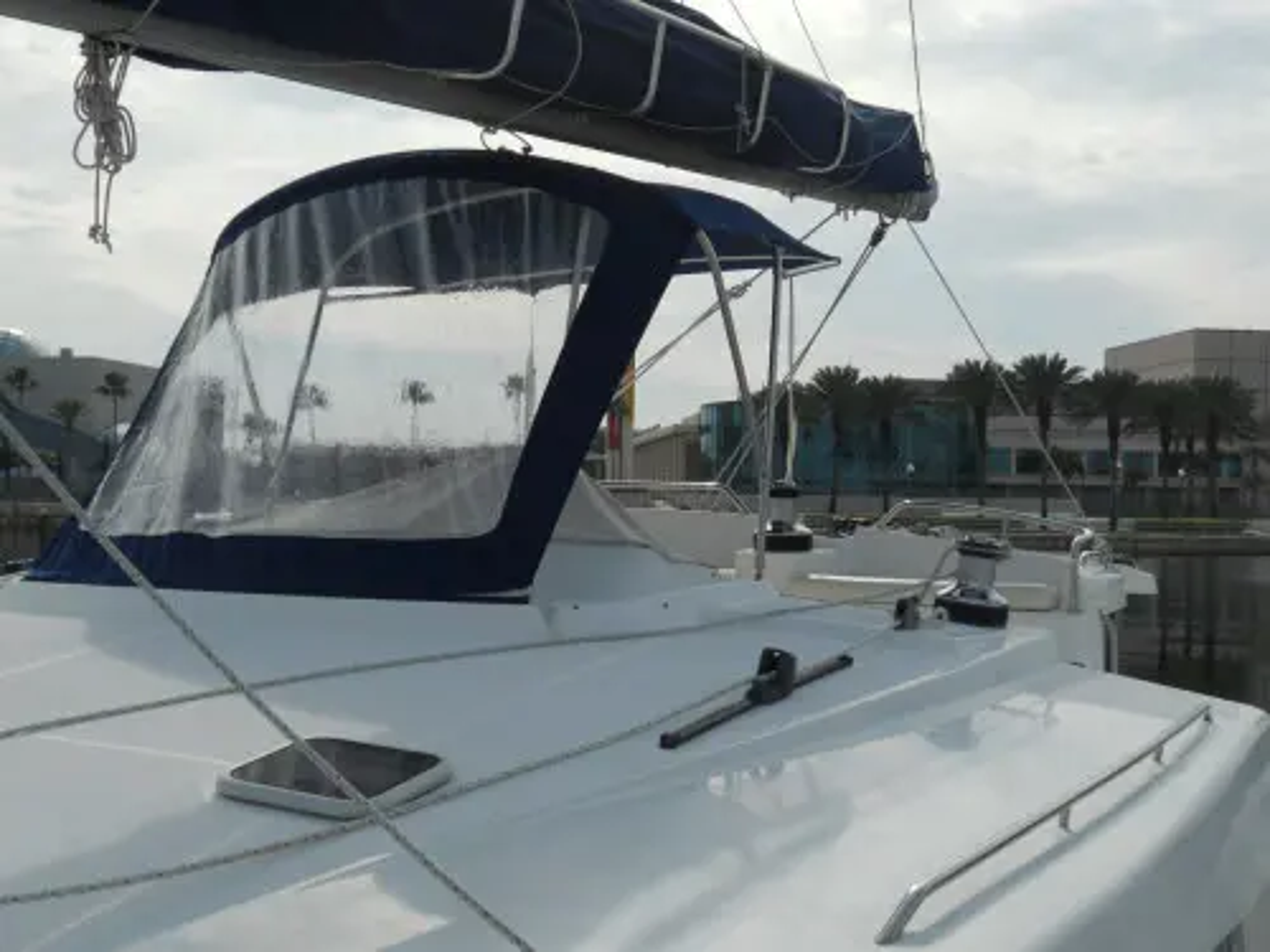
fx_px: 1688
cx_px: 635
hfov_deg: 41.2
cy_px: 476
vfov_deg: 31.5
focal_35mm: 46
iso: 80
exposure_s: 1/1250
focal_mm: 8.2
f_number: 4.3
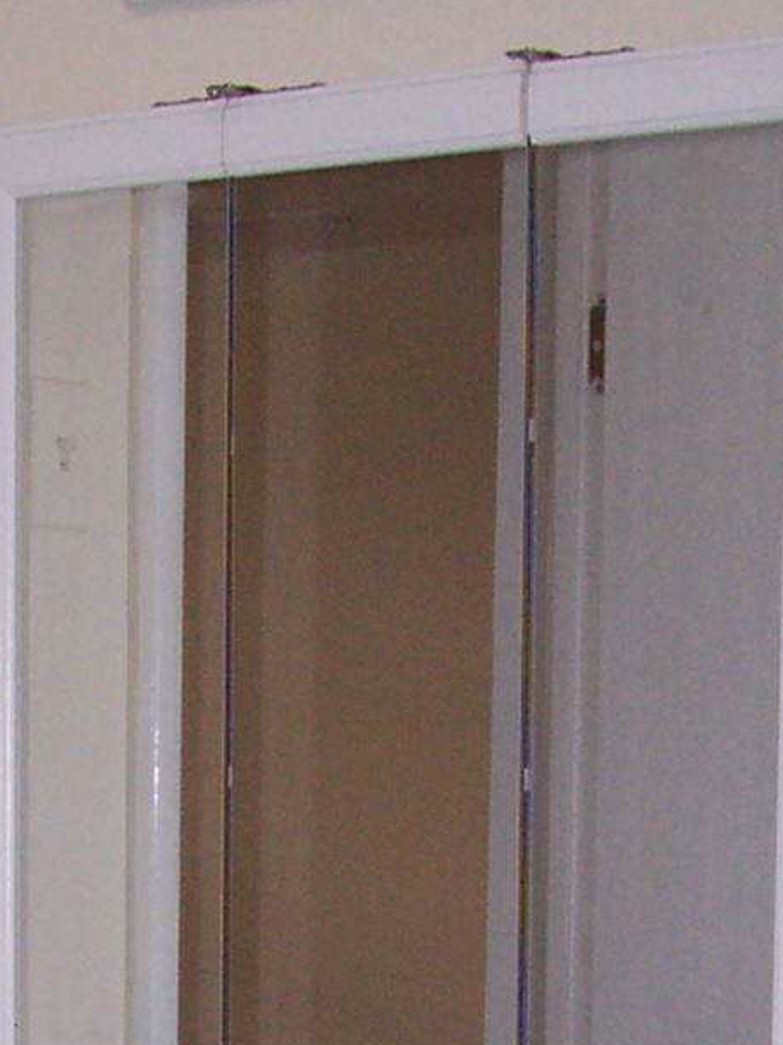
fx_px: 3892
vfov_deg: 14.5
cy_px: 1453
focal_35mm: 129
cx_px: 231
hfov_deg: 11.5
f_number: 2.7
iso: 140
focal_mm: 5.6
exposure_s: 1/112
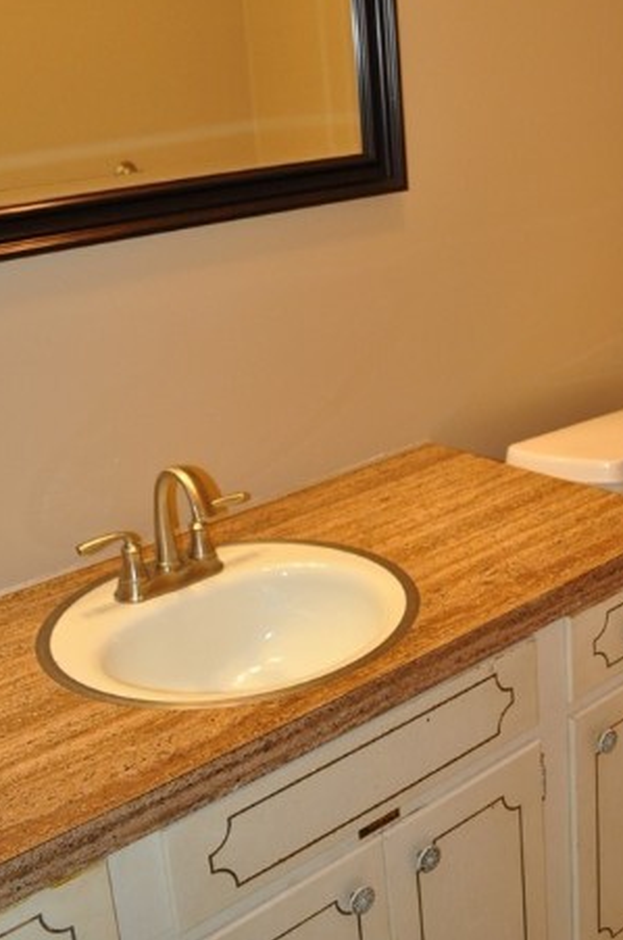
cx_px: 451
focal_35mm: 46
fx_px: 1199
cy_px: 375
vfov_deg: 42.6
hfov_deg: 28.8
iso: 800
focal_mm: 18
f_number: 3.5
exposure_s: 1/80
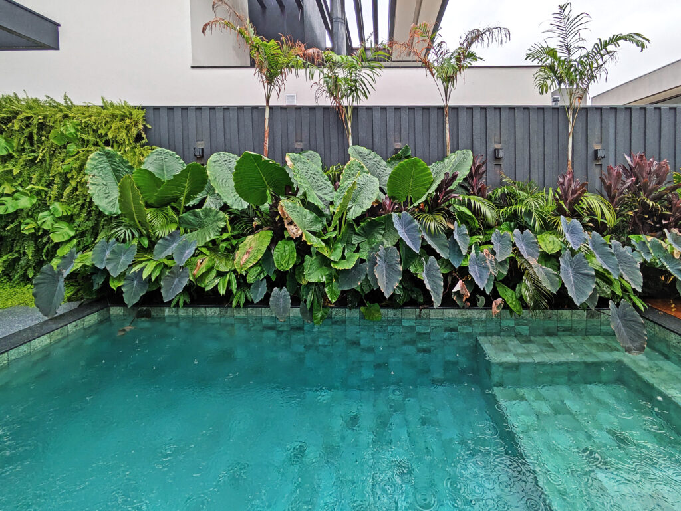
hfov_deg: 102.0
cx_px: 340
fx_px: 276
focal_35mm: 14
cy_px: 256
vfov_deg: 85.7
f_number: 2.2
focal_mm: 1.83
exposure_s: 1/210
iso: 48
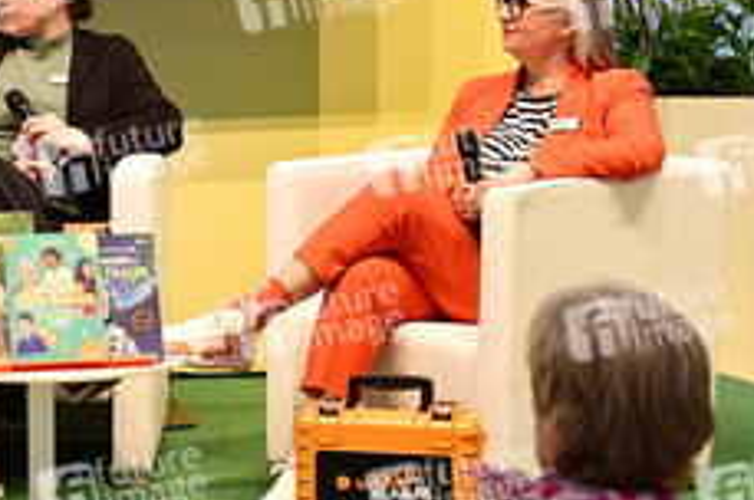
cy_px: 76
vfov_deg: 10.5
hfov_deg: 15.5
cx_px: 35
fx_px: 2719
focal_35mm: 130
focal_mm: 66
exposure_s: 1/200
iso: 1600
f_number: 5.6
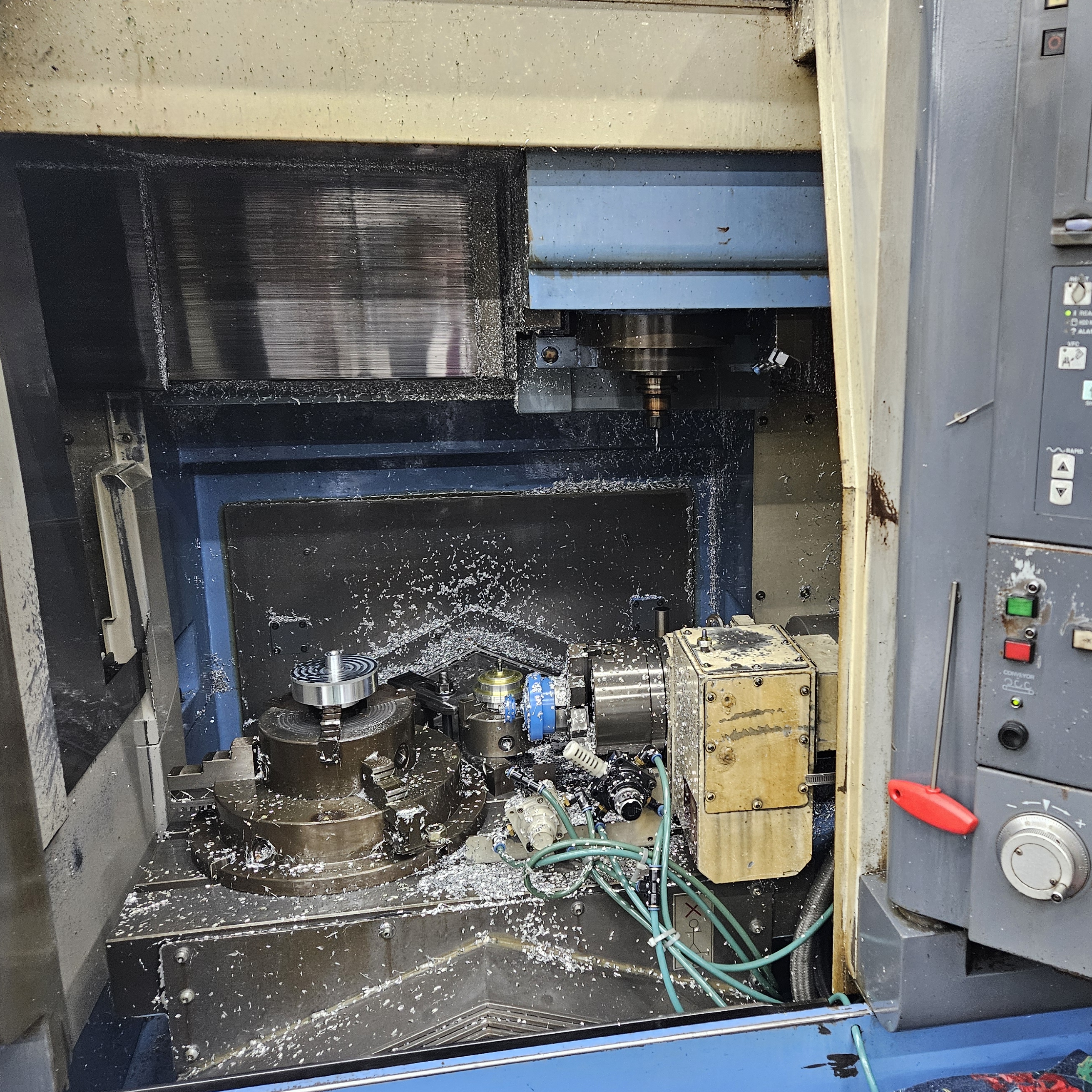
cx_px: 710
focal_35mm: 31
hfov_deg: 51.7
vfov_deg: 52.5
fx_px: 1106
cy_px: 514
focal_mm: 5.4
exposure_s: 1/120
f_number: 1.8
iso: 400
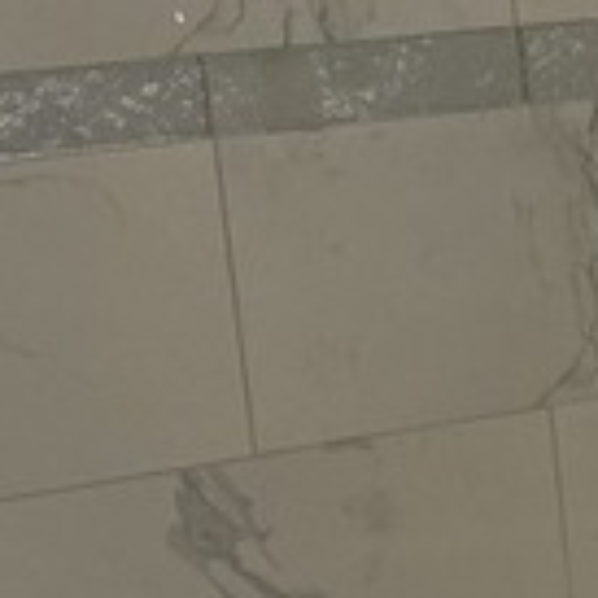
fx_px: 3264
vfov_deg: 10.4
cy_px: 524
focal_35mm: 167
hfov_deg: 8.9
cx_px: 1685
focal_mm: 6.76
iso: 200
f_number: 1.78
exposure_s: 1/133
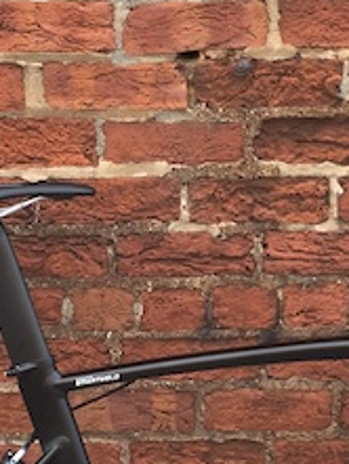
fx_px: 1410
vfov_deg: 18.5
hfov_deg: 14.1
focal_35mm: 105
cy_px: 388
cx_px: 240
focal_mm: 4.15
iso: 32
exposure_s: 1/120
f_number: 2.2
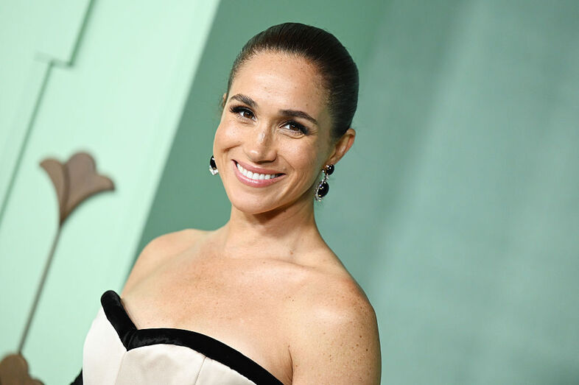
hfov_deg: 14.2
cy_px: 192
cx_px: 290
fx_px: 2331
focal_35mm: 145
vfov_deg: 9.5
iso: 2500
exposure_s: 1/1000
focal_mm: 145
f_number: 2.8
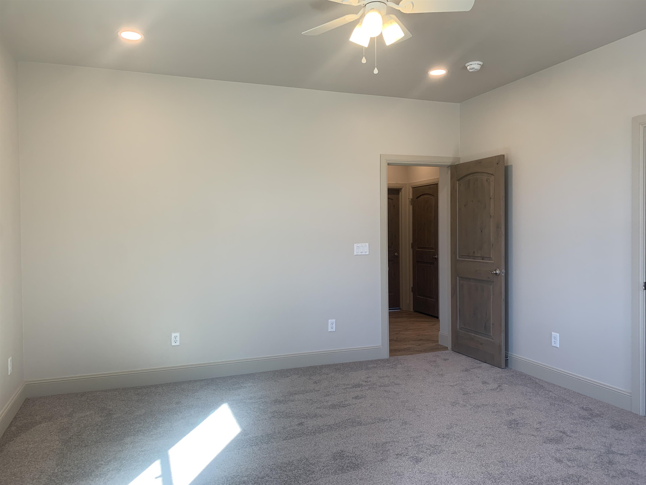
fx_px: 485
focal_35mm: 26
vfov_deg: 53.1
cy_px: 242
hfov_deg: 67.3
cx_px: 323
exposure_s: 1/120
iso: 64
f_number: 1.8
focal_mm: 4.25
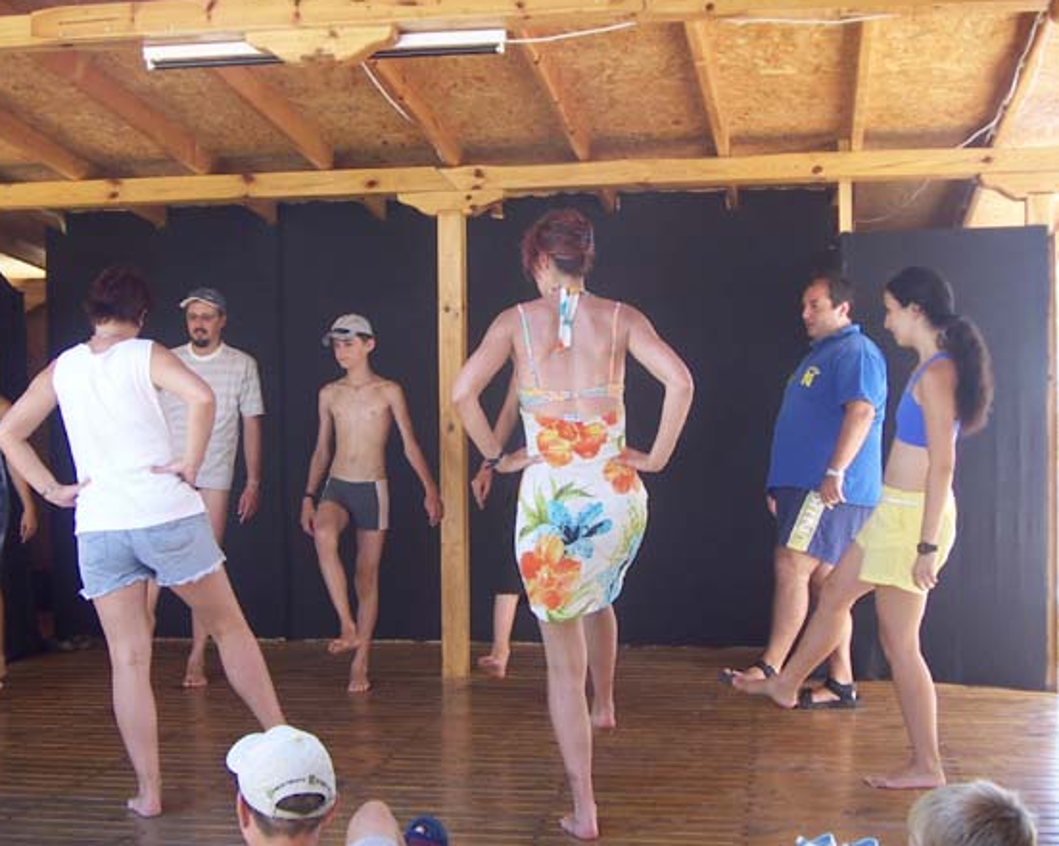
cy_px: 422
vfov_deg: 29.1
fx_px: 1629
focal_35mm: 52
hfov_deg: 36.0
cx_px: 556
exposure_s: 1/60
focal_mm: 6.5
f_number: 3.2
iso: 50
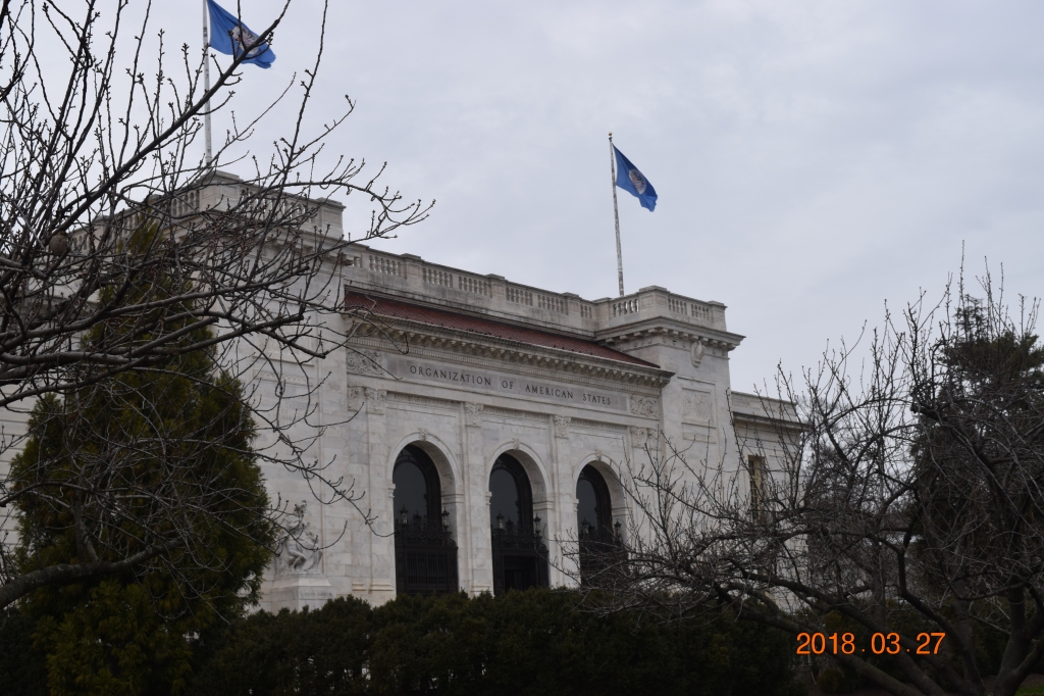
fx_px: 1522
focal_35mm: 52
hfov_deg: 37.9
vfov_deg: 25.7
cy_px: 348
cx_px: 522
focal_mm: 35
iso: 200
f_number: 10
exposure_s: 1/400
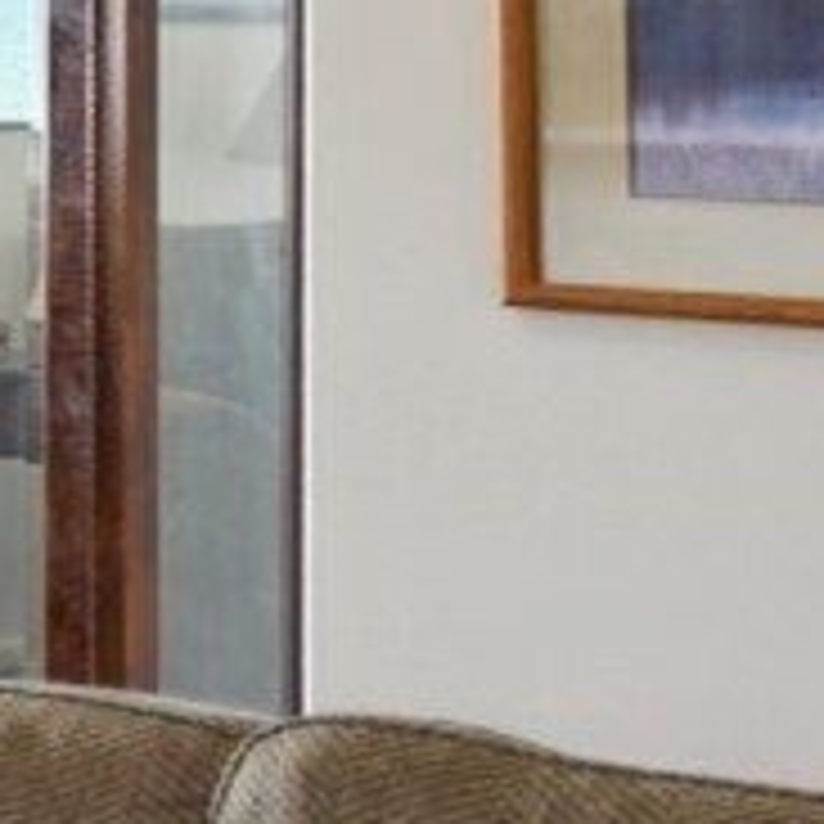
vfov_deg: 12.8
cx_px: -2934
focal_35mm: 134
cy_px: -83
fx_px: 3609
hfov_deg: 7.0
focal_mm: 17
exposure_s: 1/13
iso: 400
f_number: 8
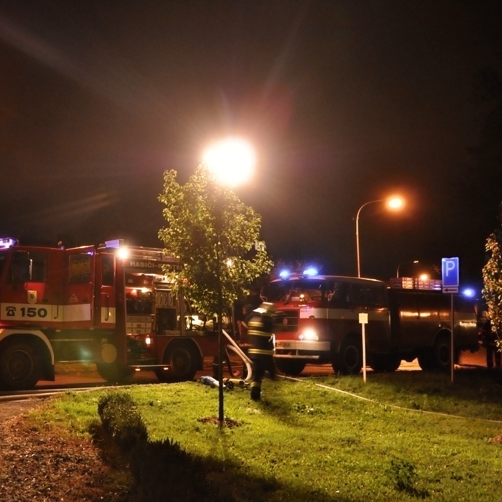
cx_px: 161
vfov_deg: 32.4
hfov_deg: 32.1
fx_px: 864
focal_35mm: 53
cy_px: 249
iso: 1600
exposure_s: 1/8
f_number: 4
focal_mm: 27
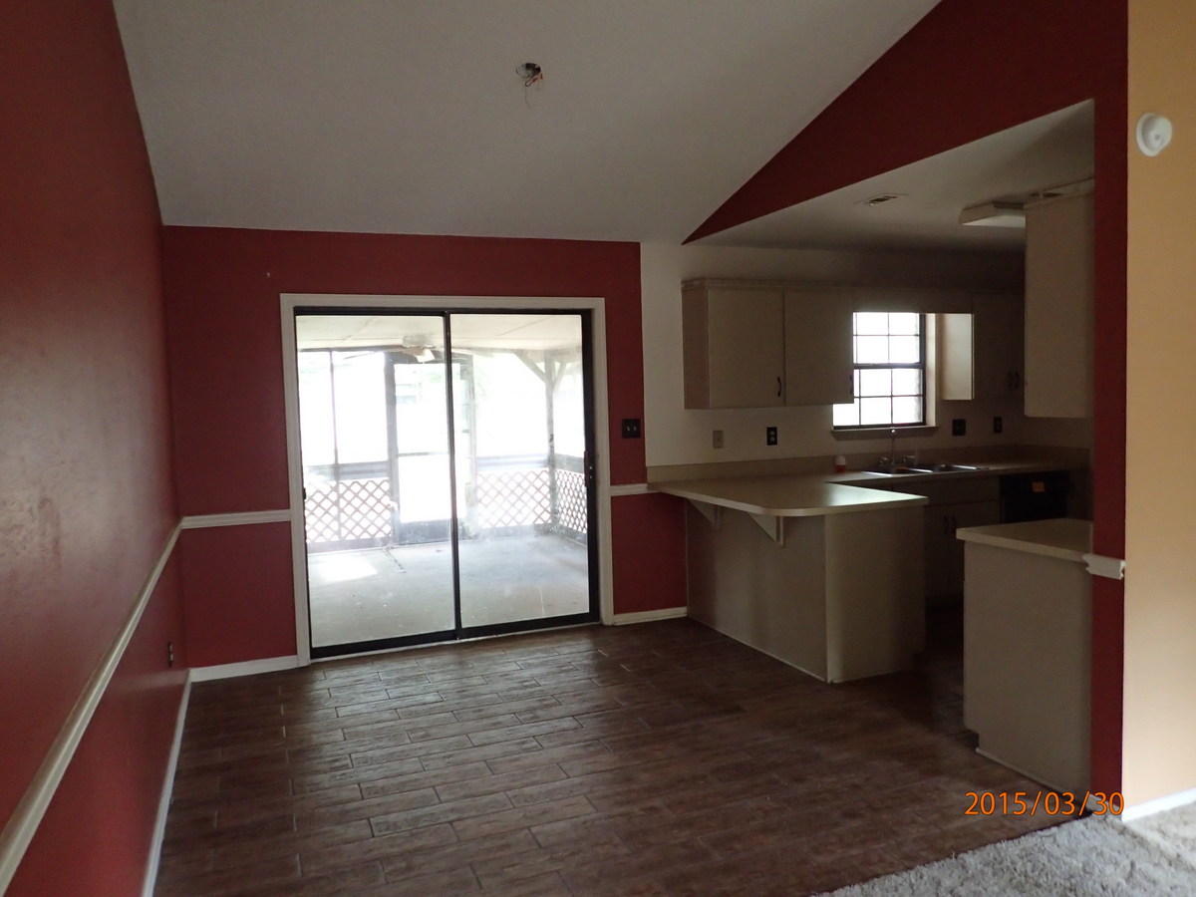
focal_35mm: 25
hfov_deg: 69.4
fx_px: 864
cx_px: 598
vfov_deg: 54.9
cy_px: 448
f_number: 2
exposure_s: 1/30
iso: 640
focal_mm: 4.5
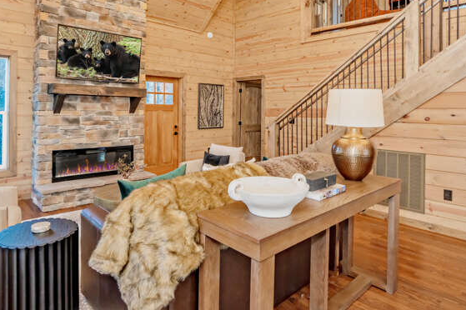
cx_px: 217
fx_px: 285
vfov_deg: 56.0
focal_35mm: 22
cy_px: 103
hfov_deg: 78.5
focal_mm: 16
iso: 1000
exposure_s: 1/100
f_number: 7.1
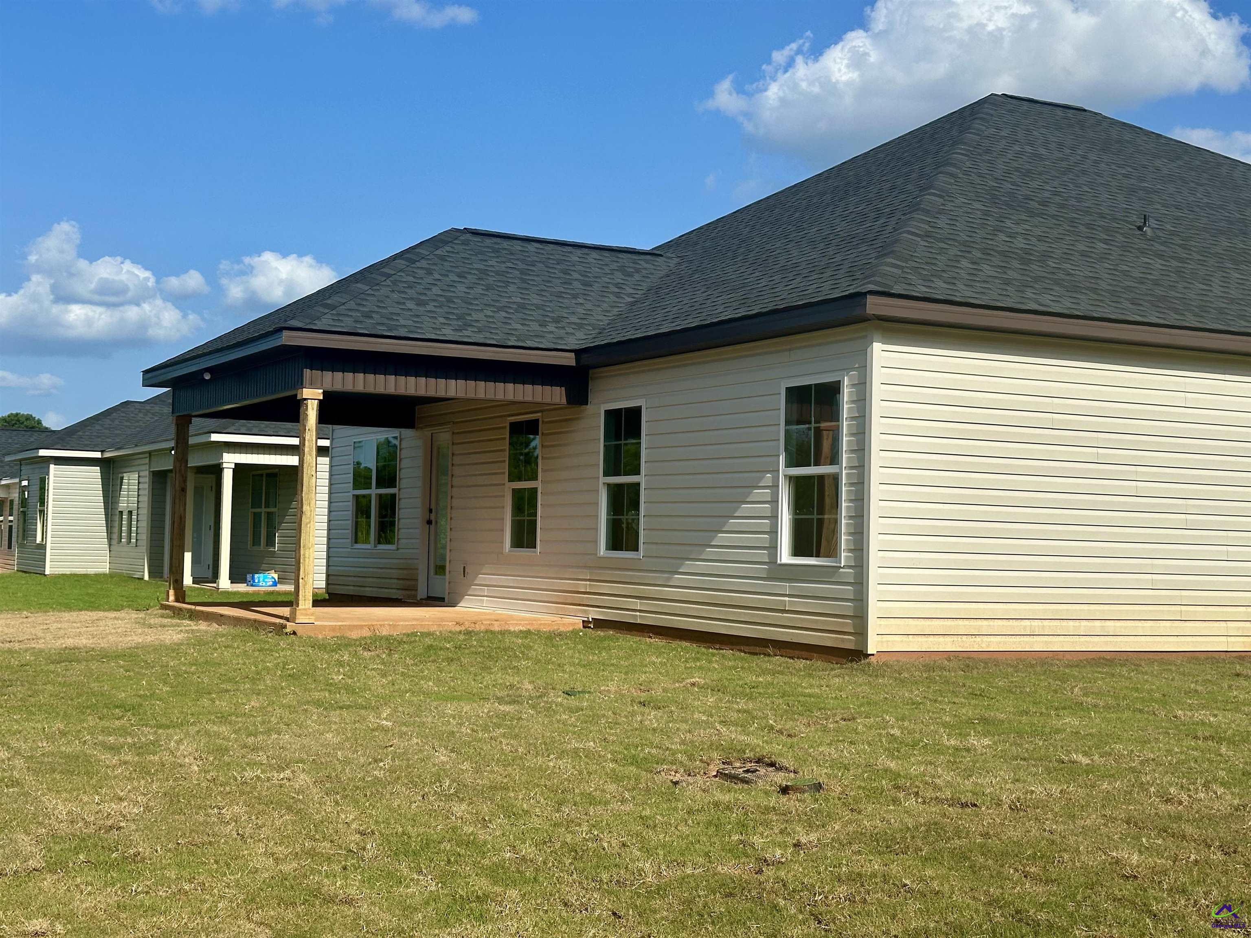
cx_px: 626
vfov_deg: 30.3
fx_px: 1735
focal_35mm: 48
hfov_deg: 39.7
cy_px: 469
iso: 64
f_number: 1.78
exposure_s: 1/6211
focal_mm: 6.86
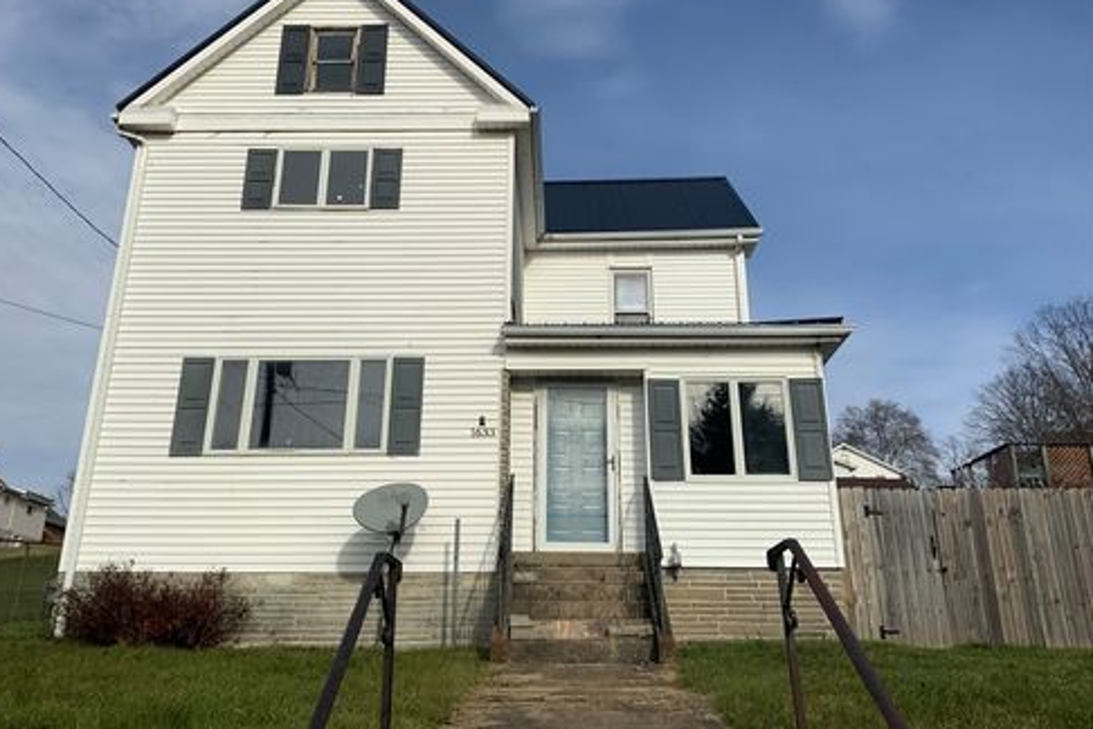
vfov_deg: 42.3
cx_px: 533
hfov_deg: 60.3
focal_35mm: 31
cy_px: 323
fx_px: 941
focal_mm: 3
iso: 20
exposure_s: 1/3788
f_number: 1.8
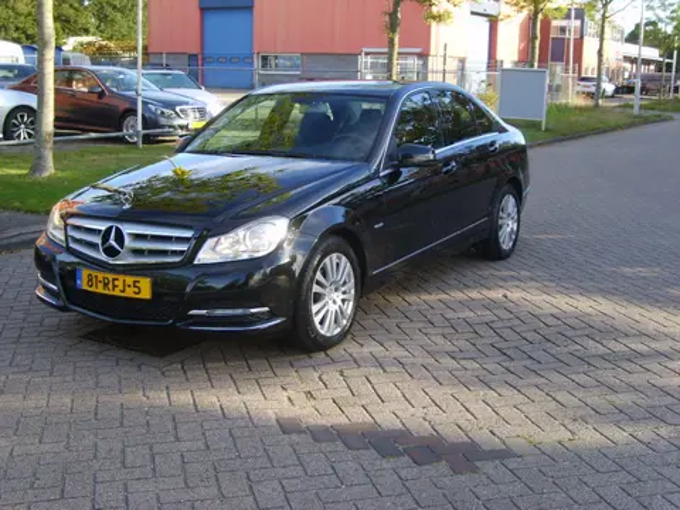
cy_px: 255
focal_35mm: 43
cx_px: 340
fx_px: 845
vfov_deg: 33.6
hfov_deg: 43.9
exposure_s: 1/125
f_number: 3
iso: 50
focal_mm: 7.2
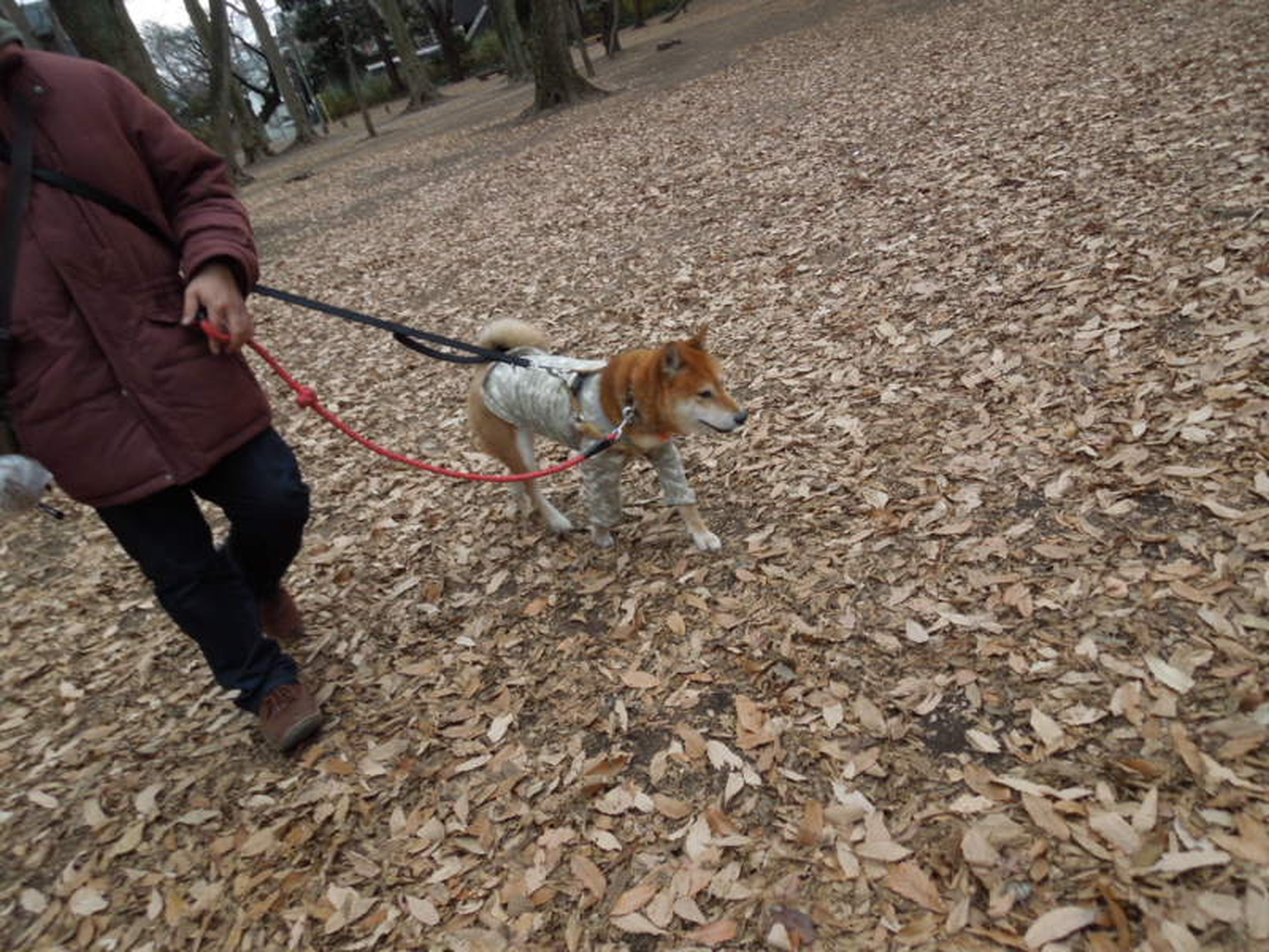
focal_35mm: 25
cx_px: 634
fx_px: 916
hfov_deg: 69.4
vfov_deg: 54.9
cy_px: 476
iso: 100
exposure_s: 1/160
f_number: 3.3
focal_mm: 4.5
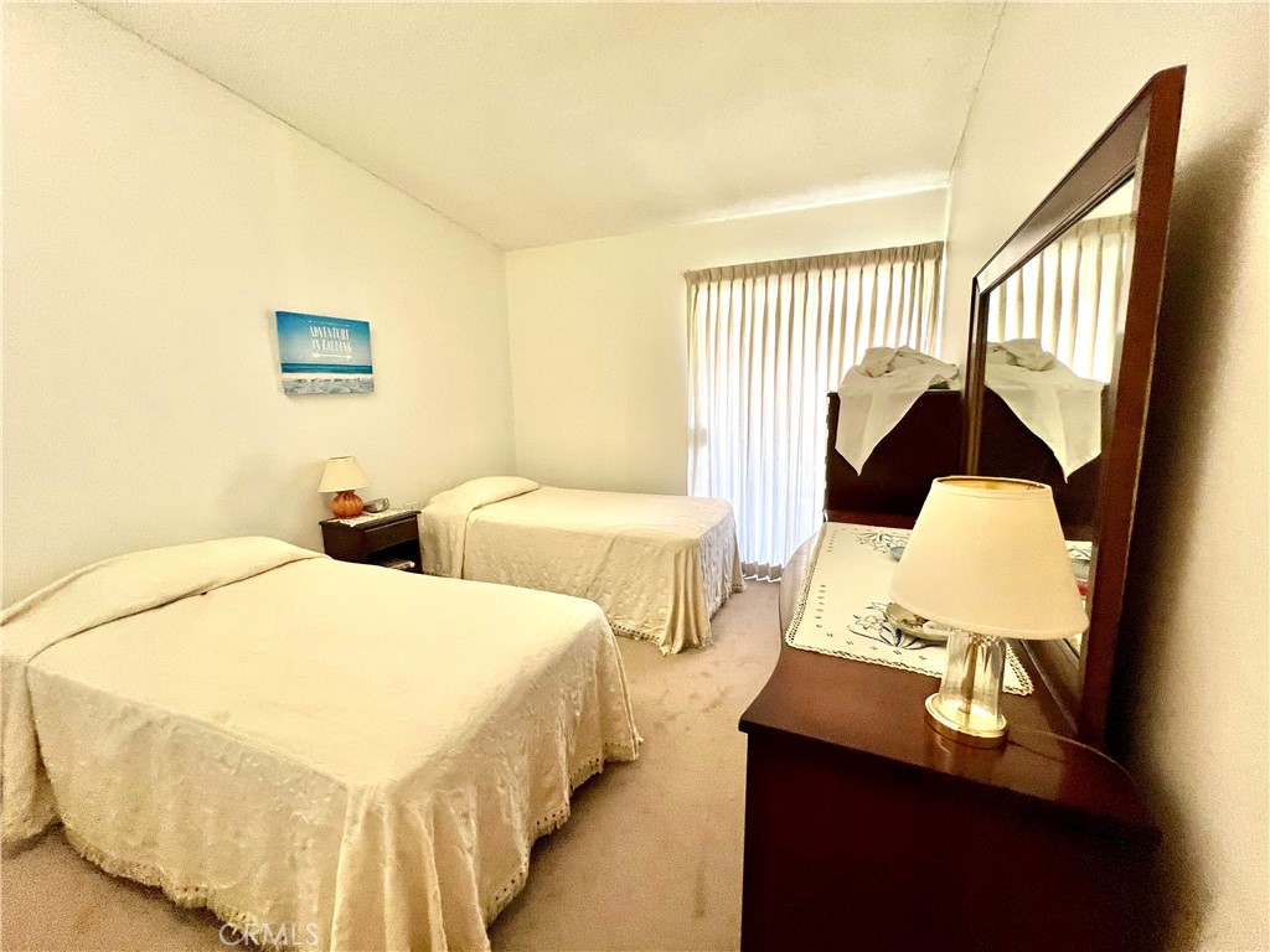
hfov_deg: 106.2
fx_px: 477
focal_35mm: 13
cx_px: 635
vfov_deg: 89.9
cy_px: 476
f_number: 1.8
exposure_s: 1/60
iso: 400
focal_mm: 1.57
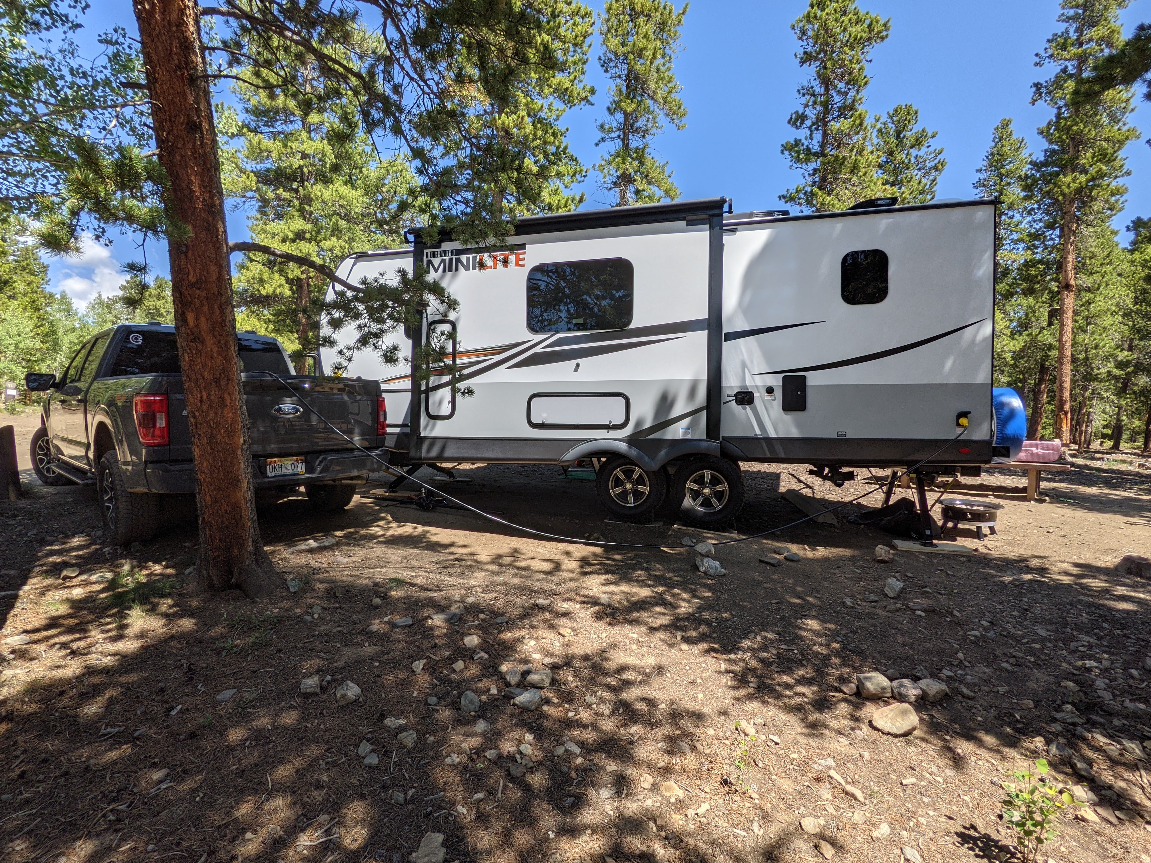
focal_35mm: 16
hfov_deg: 94.5
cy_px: 432
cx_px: 576
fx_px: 532
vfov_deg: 78.1
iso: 38
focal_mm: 2.22
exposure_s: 1/952
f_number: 2.2
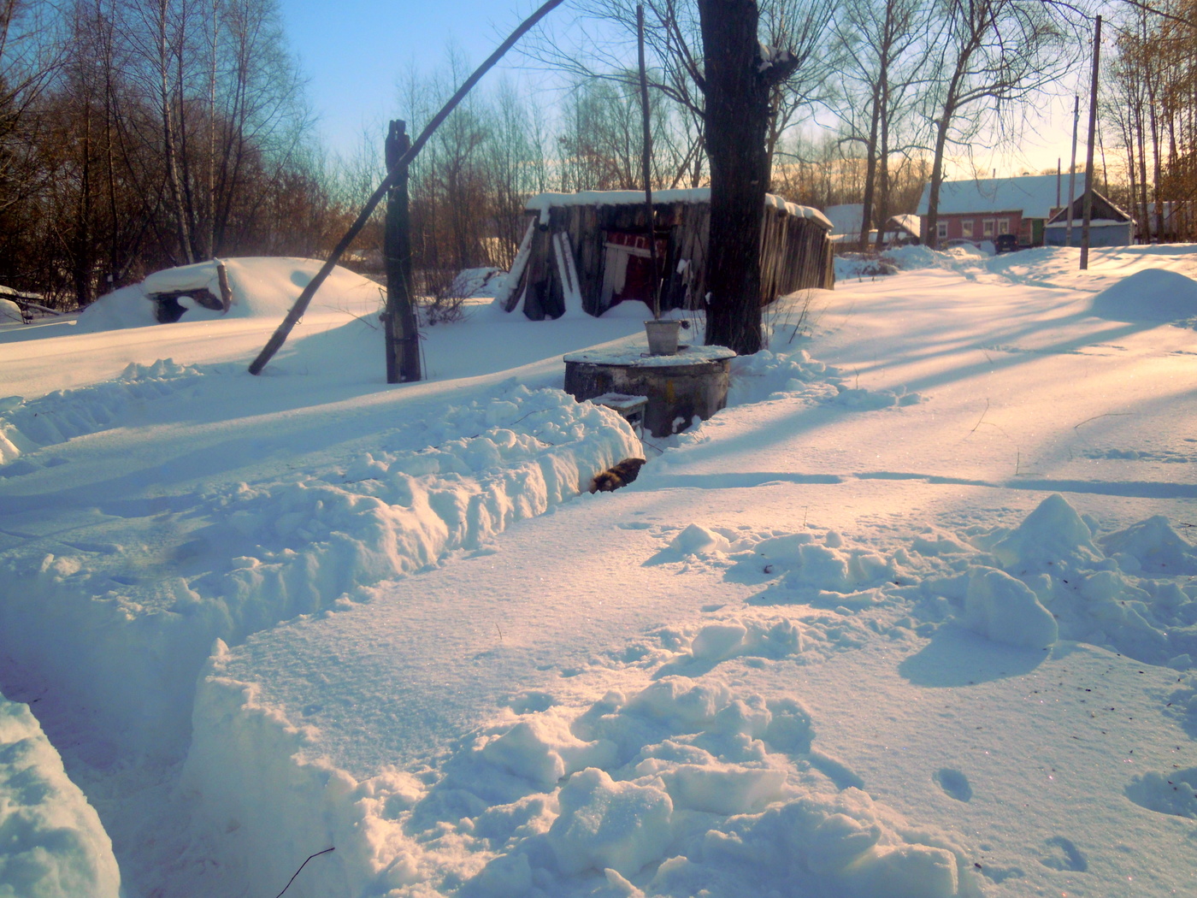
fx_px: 968
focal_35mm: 28
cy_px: 449
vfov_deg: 49.7
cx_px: 598
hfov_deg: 63.4
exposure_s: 1/320
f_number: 7.6
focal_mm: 5
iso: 100
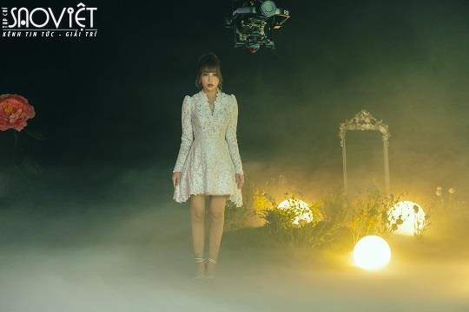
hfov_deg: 26.7
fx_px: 990
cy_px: 156
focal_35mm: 76
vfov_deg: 17.9
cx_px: 234
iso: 1000
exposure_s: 1/100
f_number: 4
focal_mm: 50.5
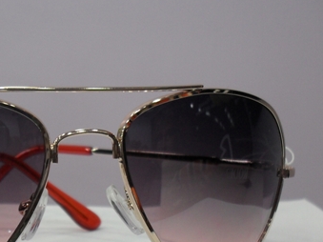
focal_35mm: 70
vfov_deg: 20.7
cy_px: 197
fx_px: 653
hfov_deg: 27.2
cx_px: 59
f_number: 2.8
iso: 80
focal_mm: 6.3
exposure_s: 1/30
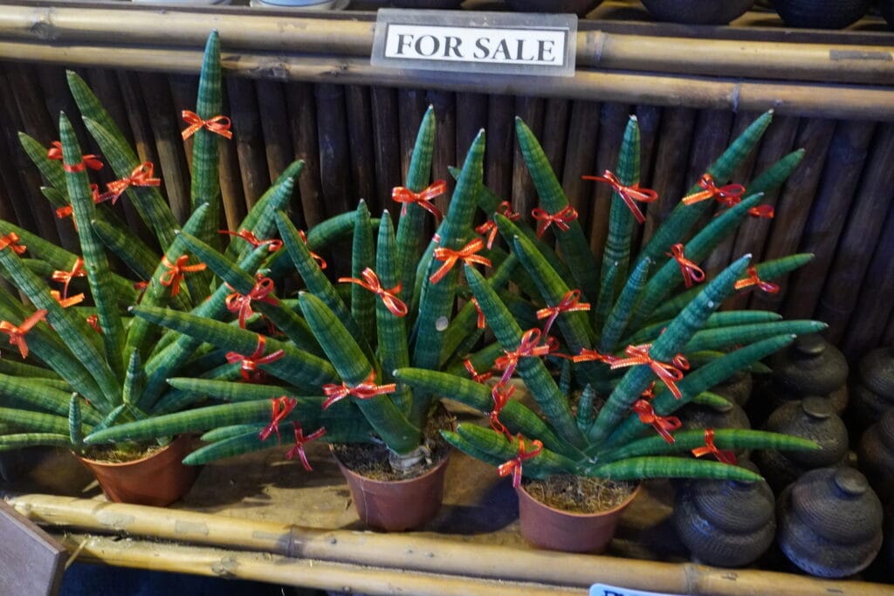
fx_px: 857
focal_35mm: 34
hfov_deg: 55.1
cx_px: 447
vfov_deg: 38.4
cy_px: 298
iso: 6400
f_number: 6.3
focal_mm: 23
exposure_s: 1/25
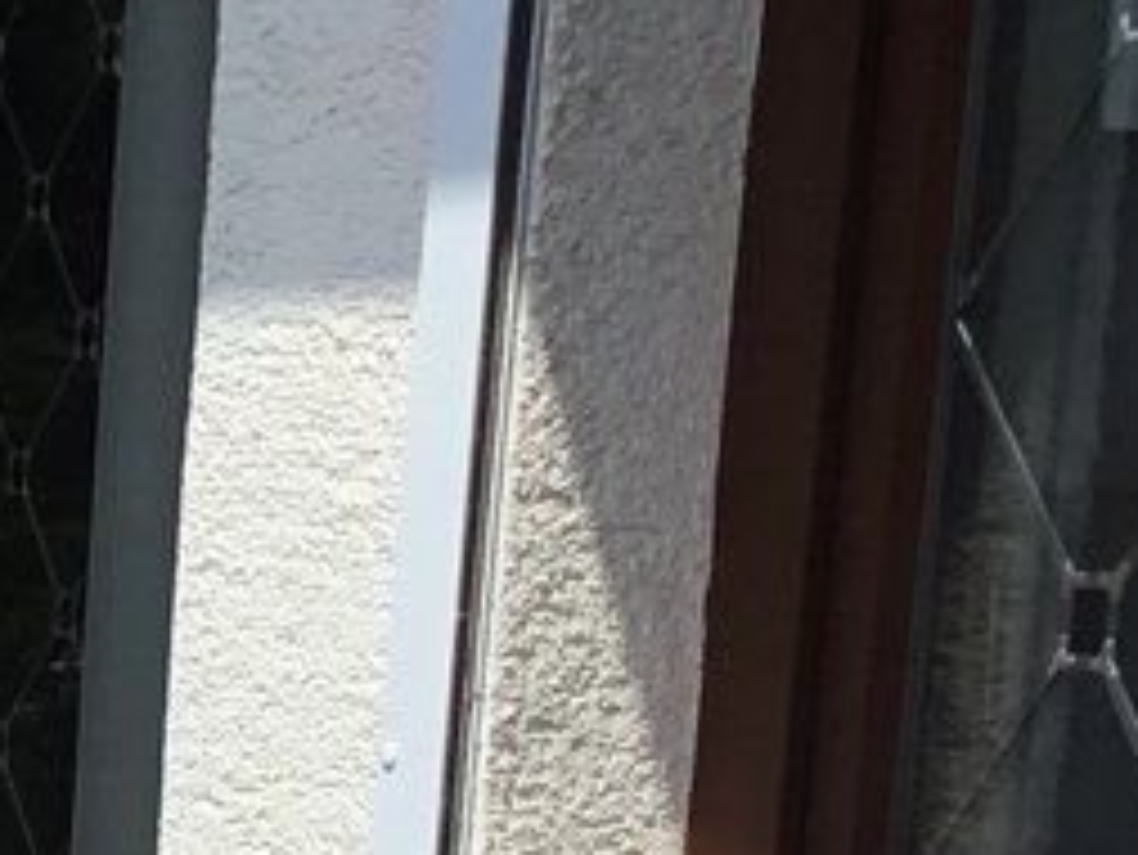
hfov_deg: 13.0
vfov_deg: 9.9
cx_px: -346
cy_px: 1197
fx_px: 4835
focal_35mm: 147
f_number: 2.4
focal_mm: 3.3
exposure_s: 1/2037
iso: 25
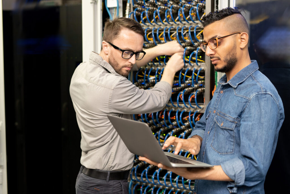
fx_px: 403
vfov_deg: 27.0
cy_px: 97
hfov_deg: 39.6
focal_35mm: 50
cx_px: 145
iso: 800
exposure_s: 1/125
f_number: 2.5
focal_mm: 50
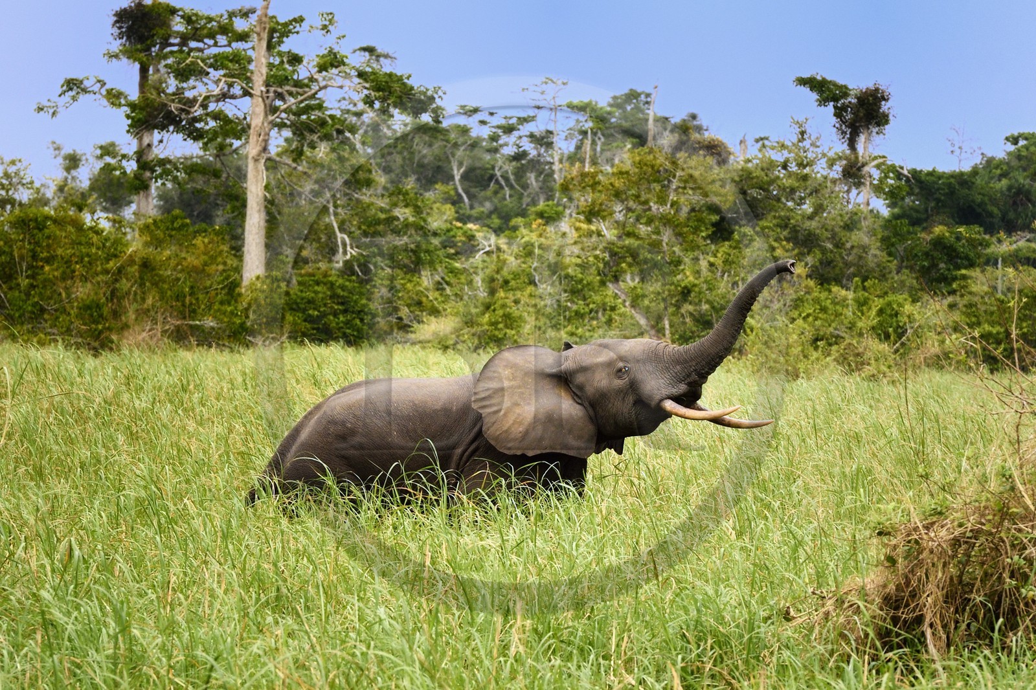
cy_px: 345
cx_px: 518
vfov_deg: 6.9
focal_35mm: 200
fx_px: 5754
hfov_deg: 10.3
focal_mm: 200
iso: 800
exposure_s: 1/400
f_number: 10
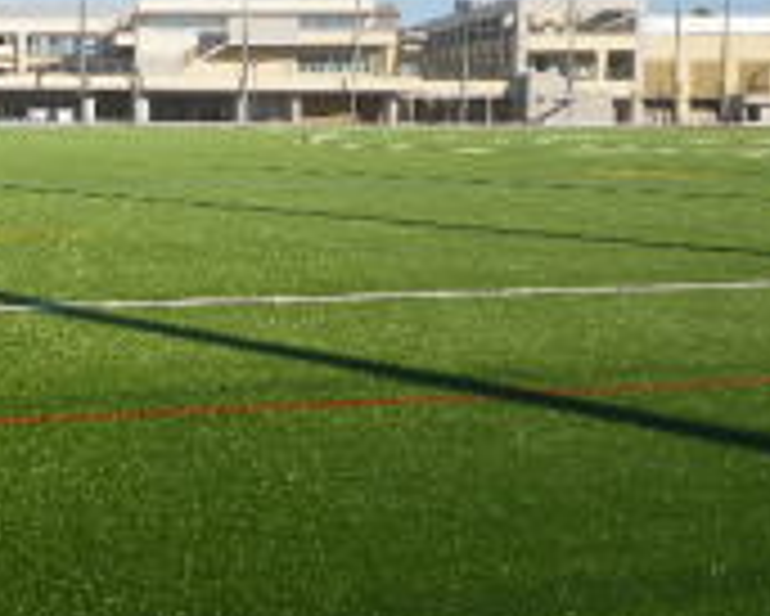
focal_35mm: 56
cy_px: 196
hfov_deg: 31.5
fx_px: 1277
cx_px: 36
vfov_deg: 27.0
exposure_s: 1/500
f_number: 4.2
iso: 80
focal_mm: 5
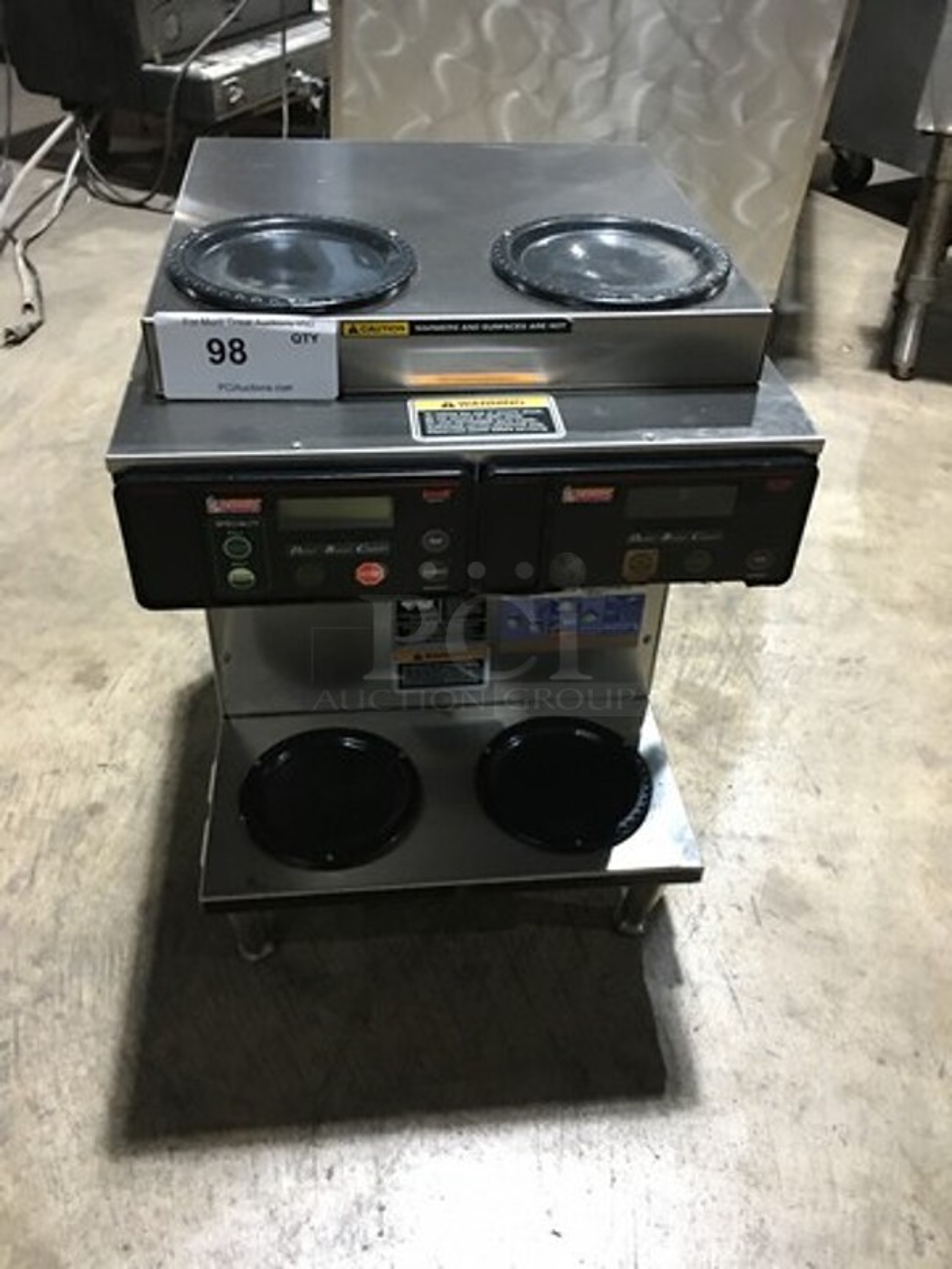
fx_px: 1063
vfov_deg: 61.7
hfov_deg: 48.2
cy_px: 634
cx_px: 476
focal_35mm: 29
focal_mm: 4.15
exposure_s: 1/4
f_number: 2.2
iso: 80
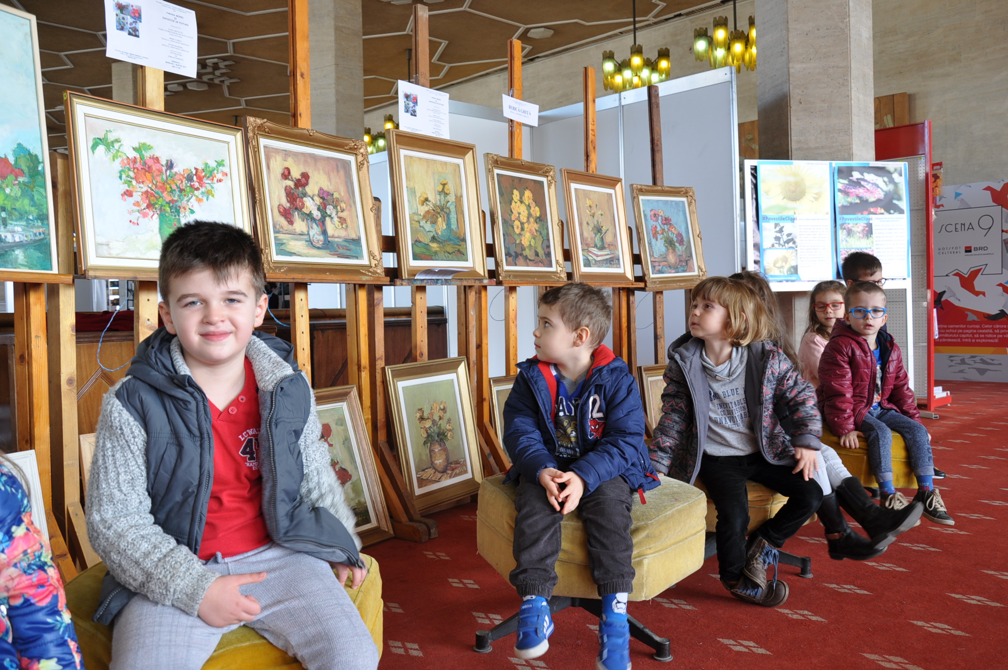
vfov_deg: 41.6
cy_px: 335
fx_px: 881
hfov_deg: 59.6
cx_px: 504
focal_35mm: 32
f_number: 5.6
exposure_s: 1/30
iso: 220
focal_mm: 21
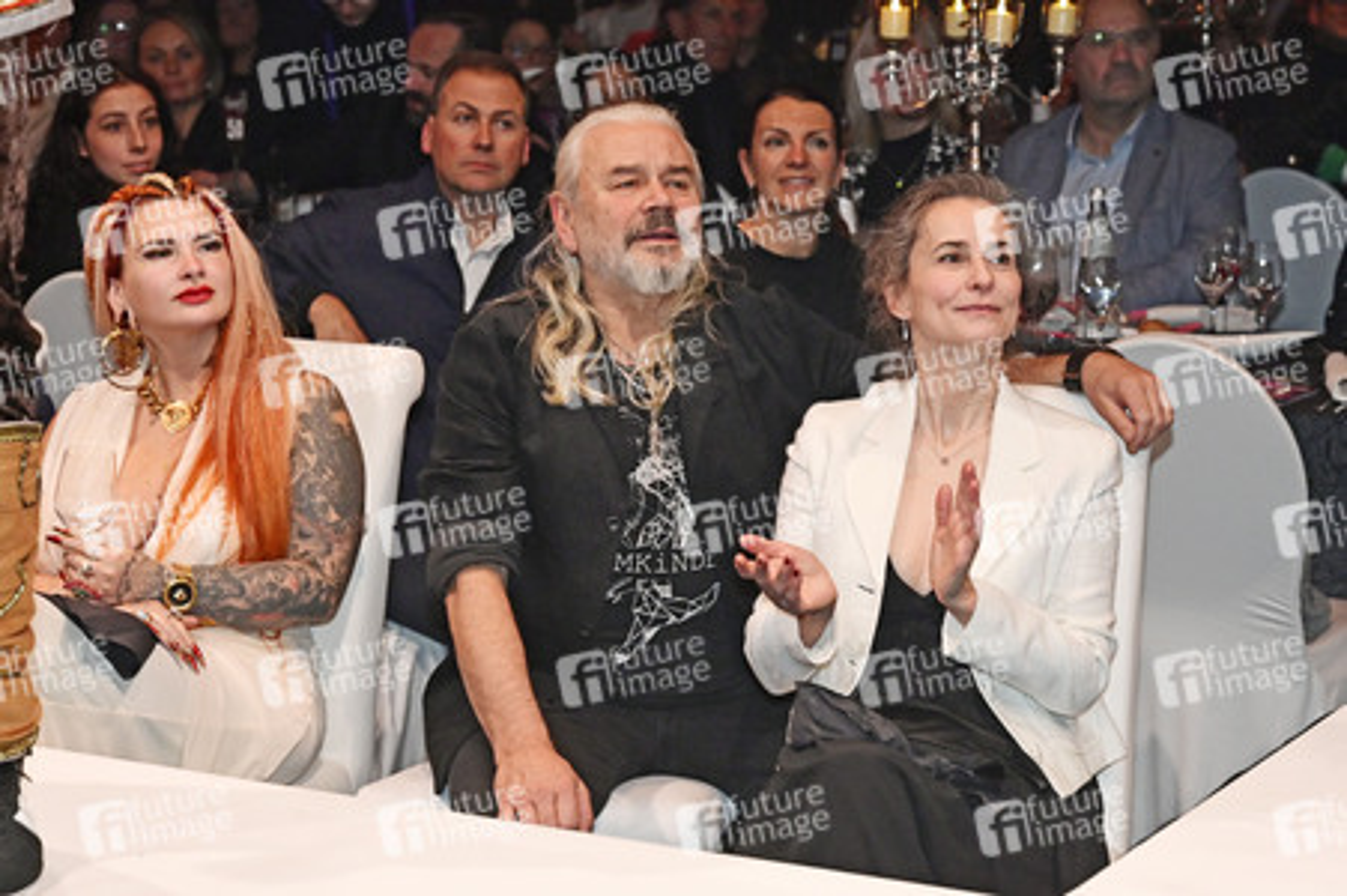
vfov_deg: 19.4
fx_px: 2617
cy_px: 448
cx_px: 674
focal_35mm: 70
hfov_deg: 28.9
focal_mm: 70
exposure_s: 1/200
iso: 3200
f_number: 5.6
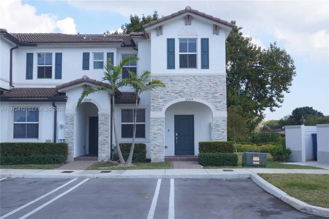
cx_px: 164
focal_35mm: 39
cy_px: 110
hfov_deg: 49.6
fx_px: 356
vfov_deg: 34.2
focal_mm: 26
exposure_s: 1/200
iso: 250
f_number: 10
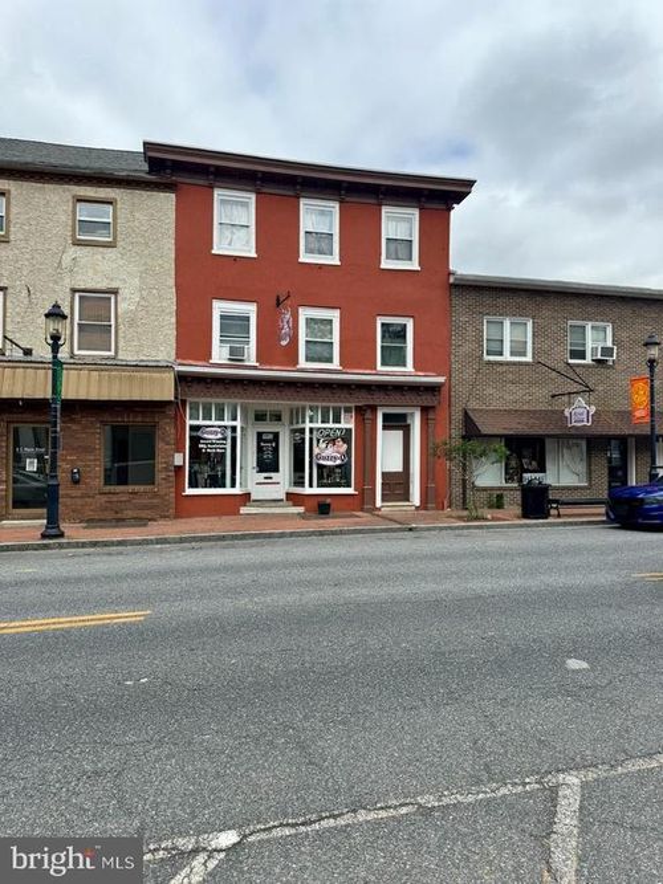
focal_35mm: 24
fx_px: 613
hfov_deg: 56.8
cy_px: 442
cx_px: 332
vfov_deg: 71.6
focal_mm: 6.76
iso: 80
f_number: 1.78
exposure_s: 1/3802
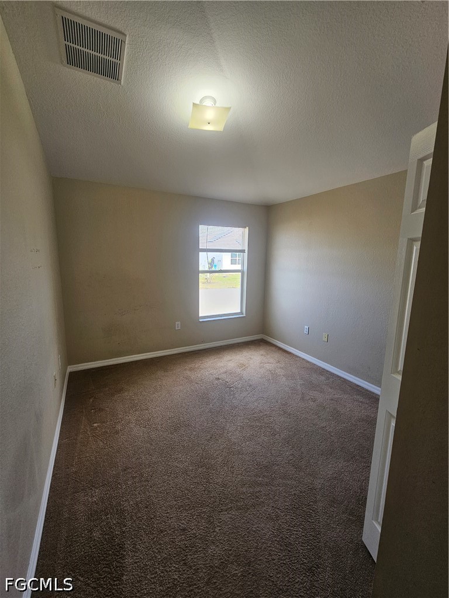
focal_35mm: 13
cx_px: 224
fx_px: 225
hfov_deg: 89.9
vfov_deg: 106.2
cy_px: 299
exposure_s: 1/60
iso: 64
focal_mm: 2.2
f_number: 2.2
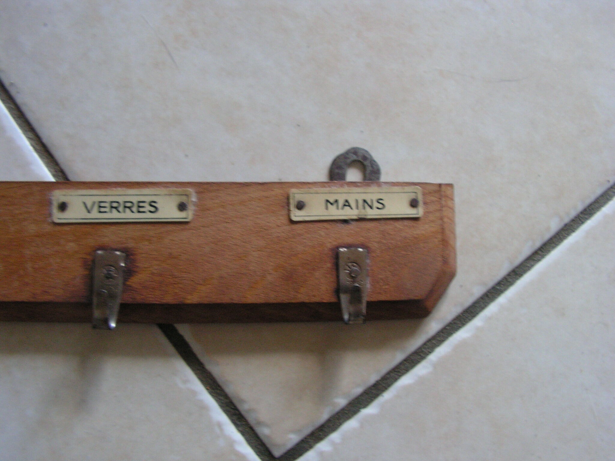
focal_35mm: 36
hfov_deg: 51.4
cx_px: 308
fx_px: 640
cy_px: 230
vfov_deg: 39.7
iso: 200
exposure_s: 1/25
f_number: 3.2
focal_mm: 6
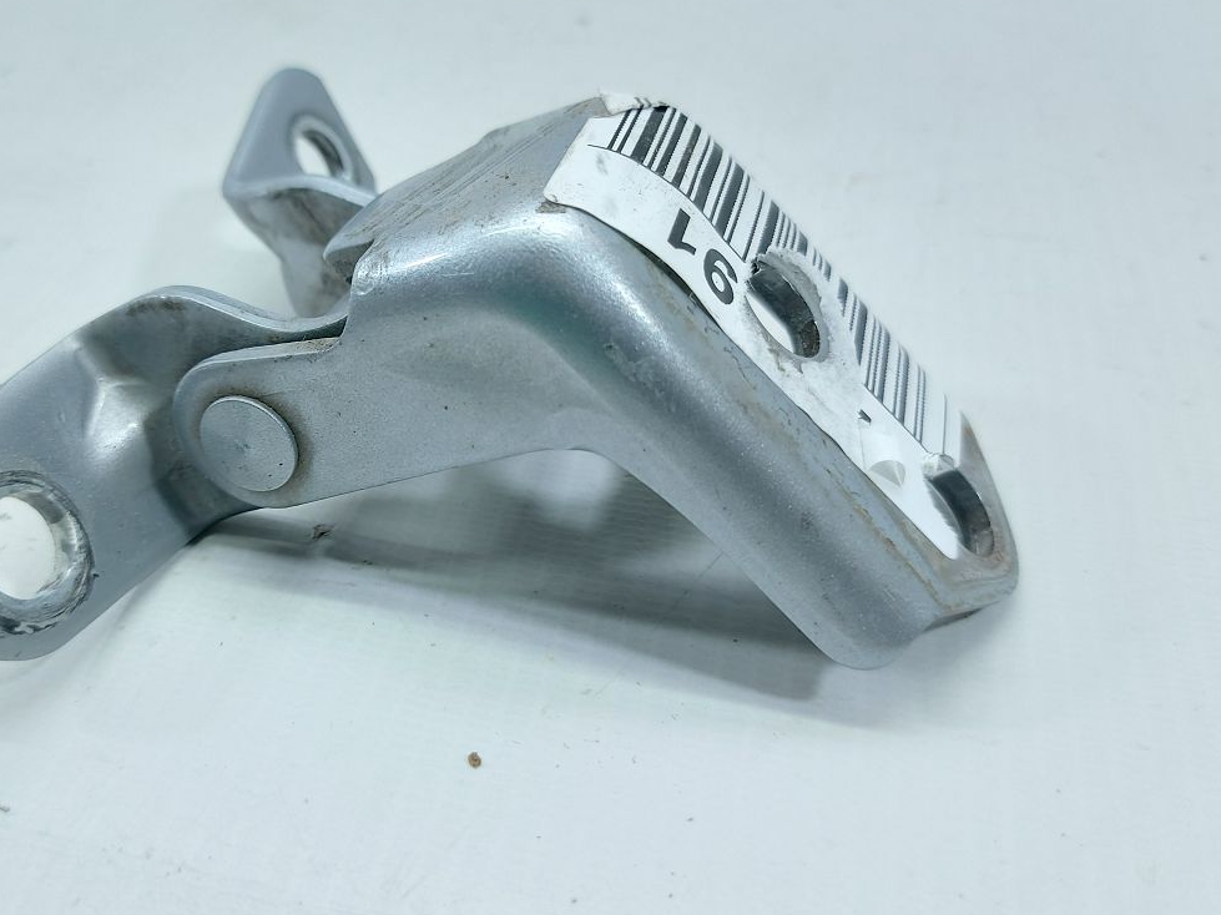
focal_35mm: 34
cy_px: 411
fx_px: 1199
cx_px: 461
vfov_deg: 41.7
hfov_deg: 53.4
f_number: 1.8
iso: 125
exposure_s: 1/50
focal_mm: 5.23
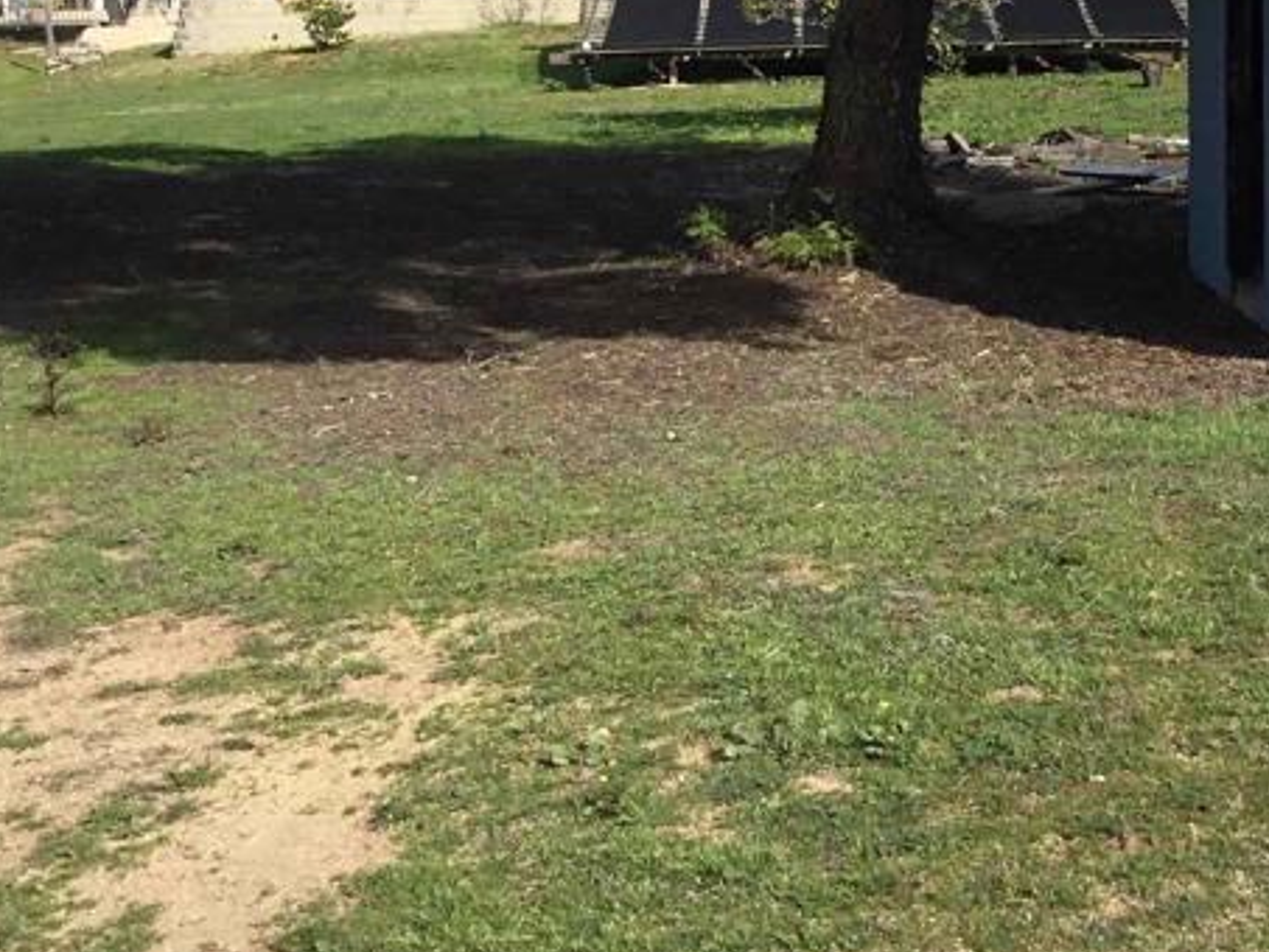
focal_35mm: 70
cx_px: 969
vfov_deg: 20.5
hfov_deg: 27.3
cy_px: 53
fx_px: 2567
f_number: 2.4
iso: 25
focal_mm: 3.3
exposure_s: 1/1508
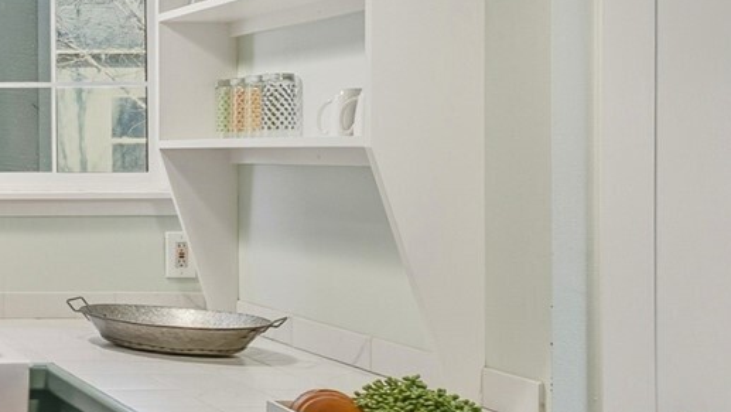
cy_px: 158
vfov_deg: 20.9
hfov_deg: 27.8
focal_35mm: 57
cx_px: -294
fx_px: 1113
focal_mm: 16.7
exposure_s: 1/80
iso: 400
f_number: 9
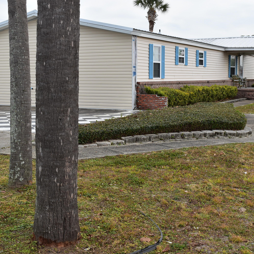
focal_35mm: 56
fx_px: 462
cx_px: 142
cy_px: 127
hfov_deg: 30.7
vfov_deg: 30.7
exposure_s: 1/320
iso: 400
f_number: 10
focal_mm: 29
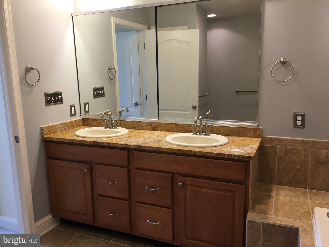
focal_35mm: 29
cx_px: 164
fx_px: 276
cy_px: 124
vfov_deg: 48.2
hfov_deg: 61.7
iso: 50
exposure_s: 1/30
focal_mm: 4.15
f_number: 2.2
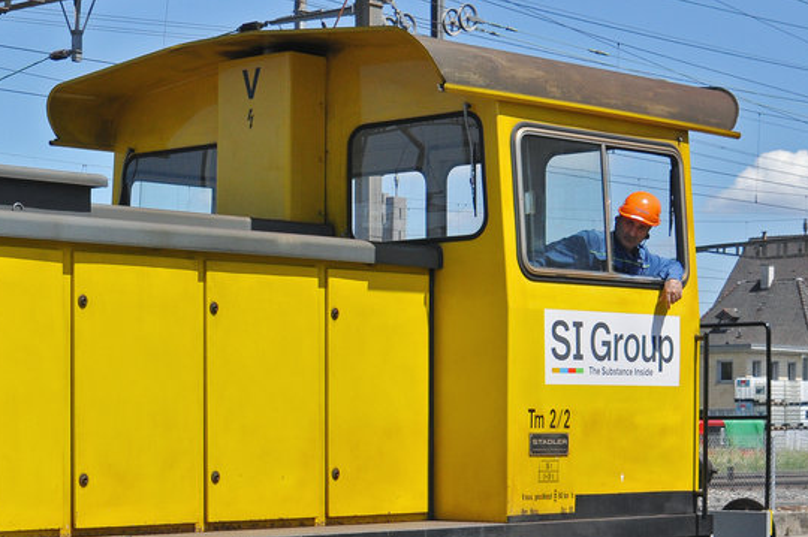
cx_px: 147
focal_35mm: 100
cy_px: 366
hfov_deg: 20.2
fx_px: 2242
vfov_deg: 13.6
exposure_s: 1/1000
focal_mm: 30
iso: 400
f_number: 9
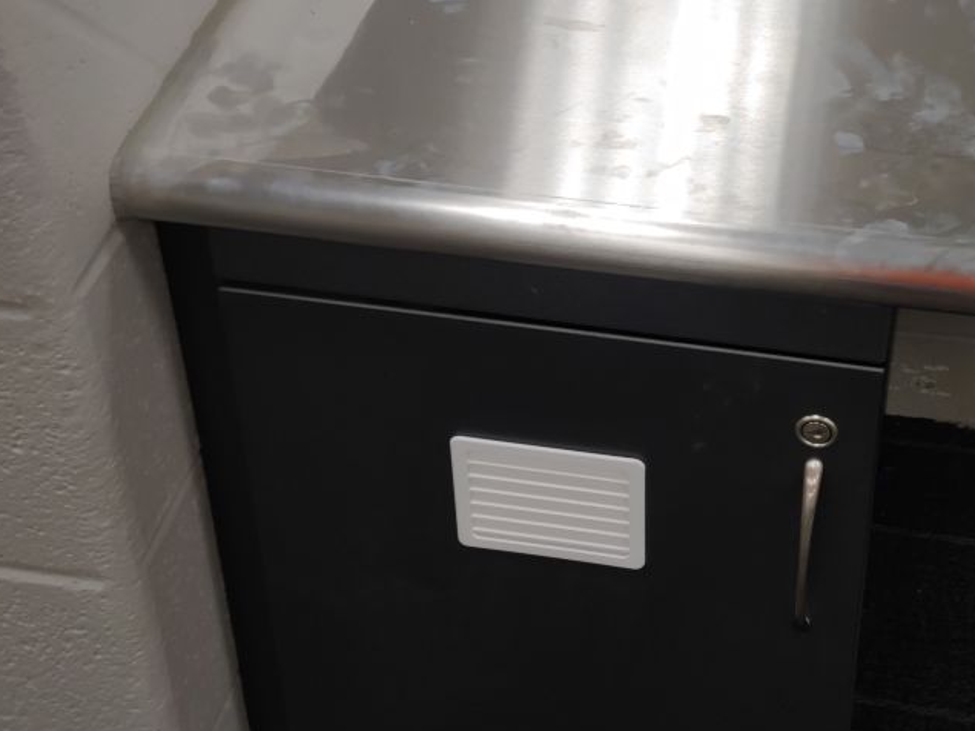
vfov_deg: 23.3
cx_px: 593
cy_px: 313
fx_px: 1774
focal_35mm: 63
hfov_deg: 30.6
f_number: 2.4
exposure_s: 1/120
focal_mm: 5.88
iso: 200
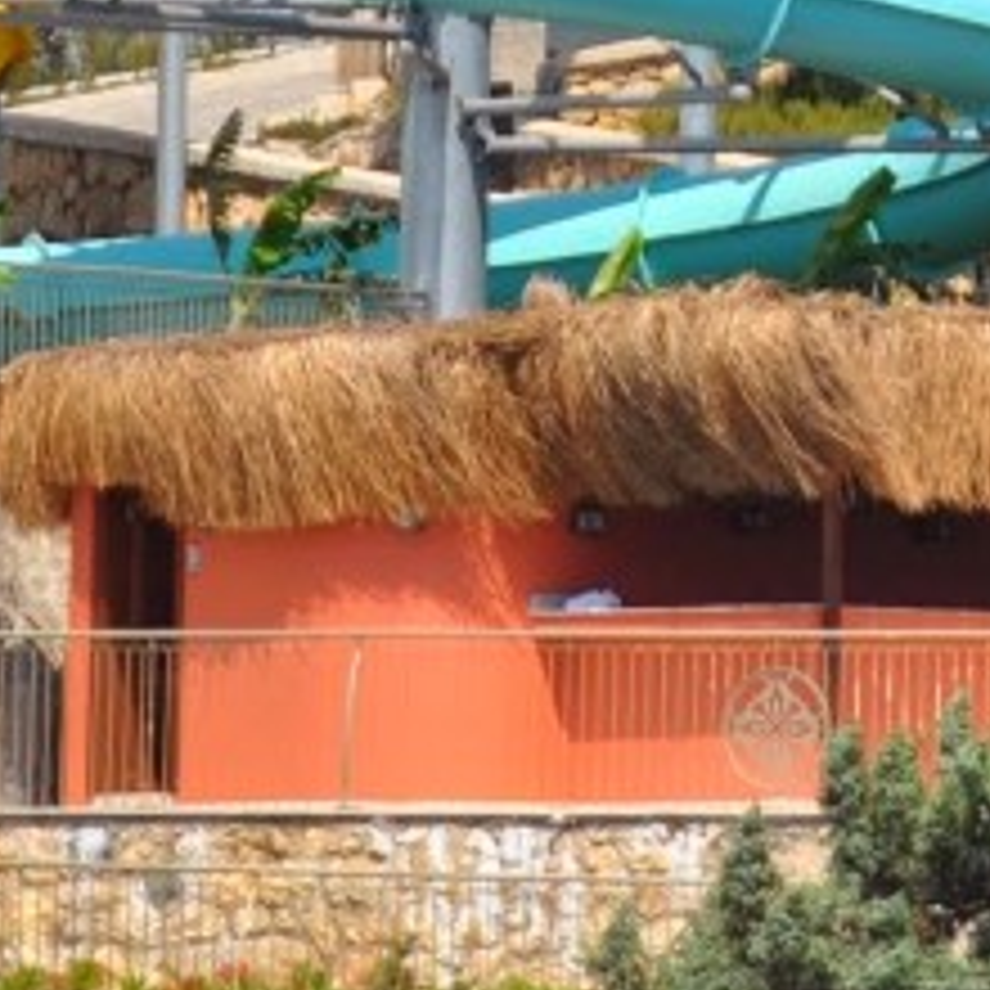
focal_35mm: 897
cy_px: -338
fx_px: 29031
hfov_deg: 2.0
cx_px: 659
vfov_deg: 2.0
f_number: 5.6
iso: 200
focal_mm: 135
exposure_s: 1/1000
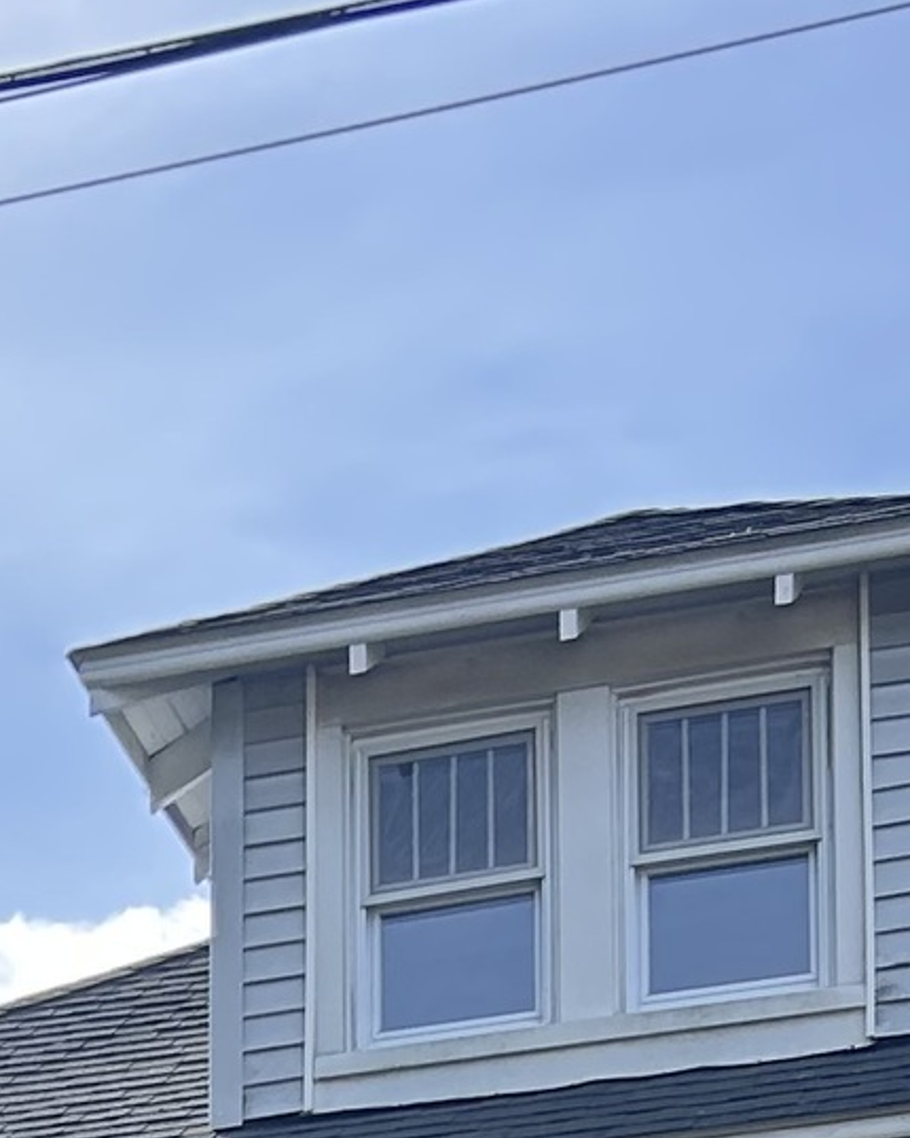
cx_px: -546
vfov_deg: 11.7
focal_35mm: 145
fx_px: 4884
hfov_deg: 10.2
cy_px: 2367
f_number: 1.5
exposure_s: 1/1344
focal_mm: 5.7
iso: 50
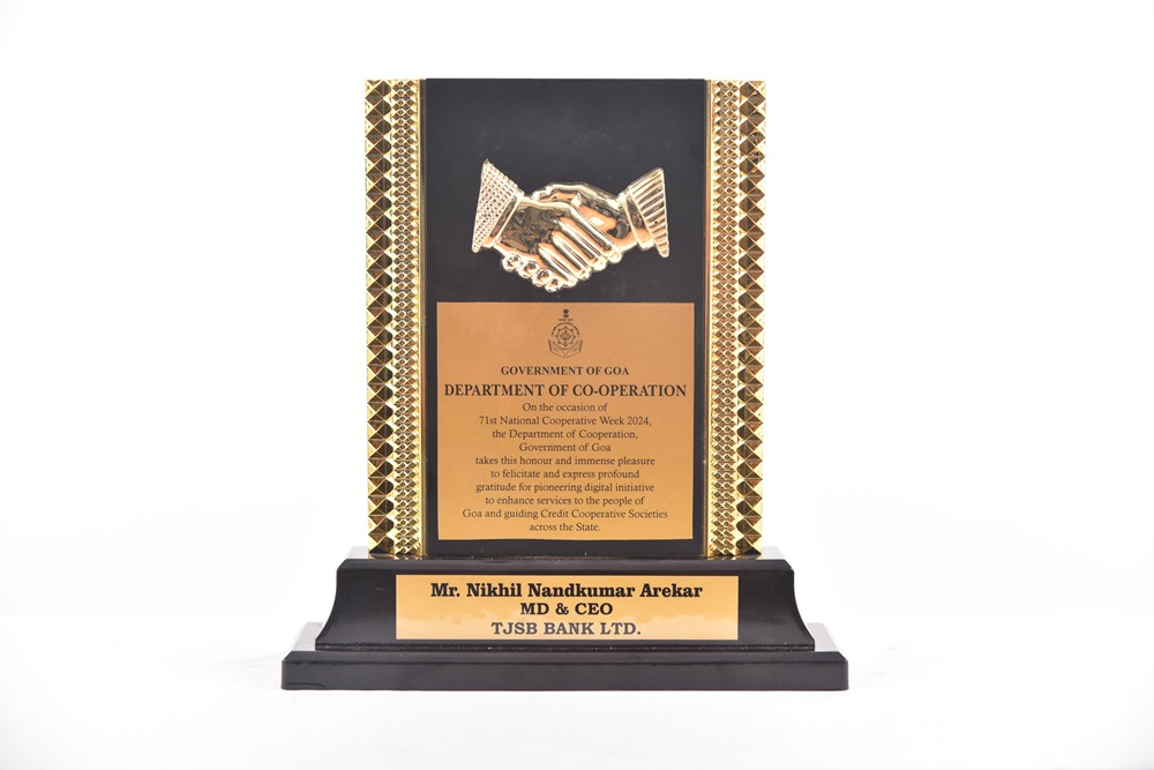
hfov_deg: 28.8
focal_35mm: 70
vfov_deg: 19.5
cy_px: 385
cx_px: 577
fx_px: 2244
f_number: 4
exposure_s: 1/125
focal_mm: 70
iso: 125
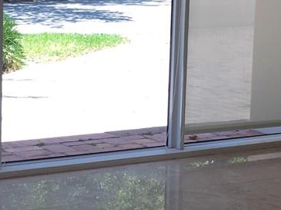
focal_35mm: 128
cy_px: 89
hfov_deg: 15.3
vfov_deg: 11.6
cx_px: 48
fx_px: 1039
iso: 25
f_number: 2.2
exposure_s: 1/120
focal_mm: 4.15
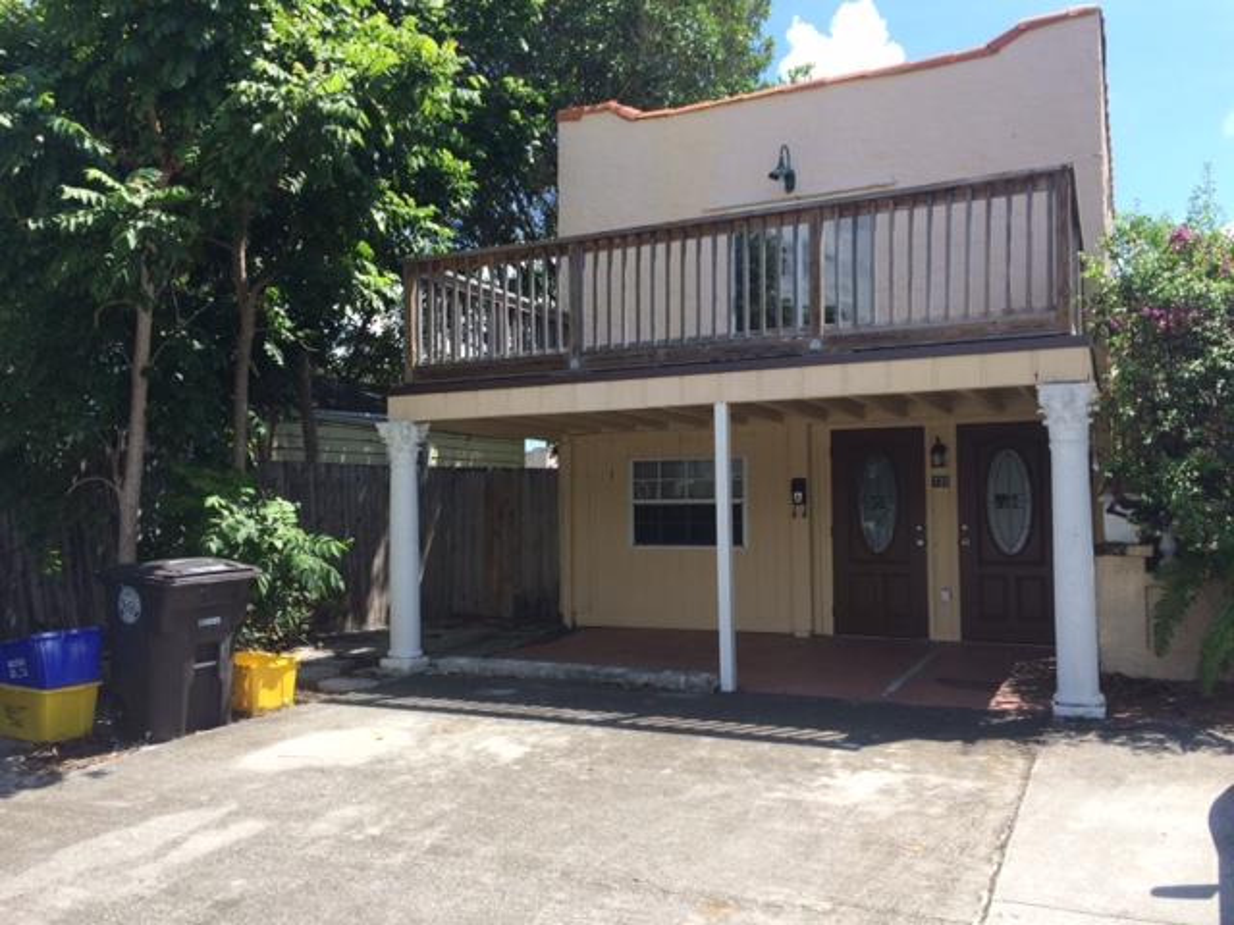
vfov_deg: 48.2
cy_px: 462
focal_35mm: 29
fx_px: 1034
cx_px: 617
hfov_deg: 61.7
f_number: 2.2
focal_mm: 4.15
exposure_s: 1/1026
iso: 32
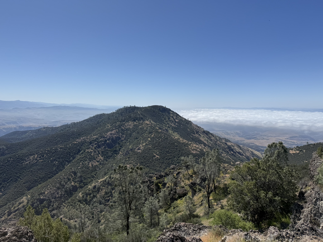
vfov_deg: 56.8
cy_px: 121
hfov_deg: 71.6
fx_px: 224
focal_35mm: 24
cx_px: 162
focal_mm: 6.76
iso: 80
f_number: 1.78
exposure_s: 1/9091
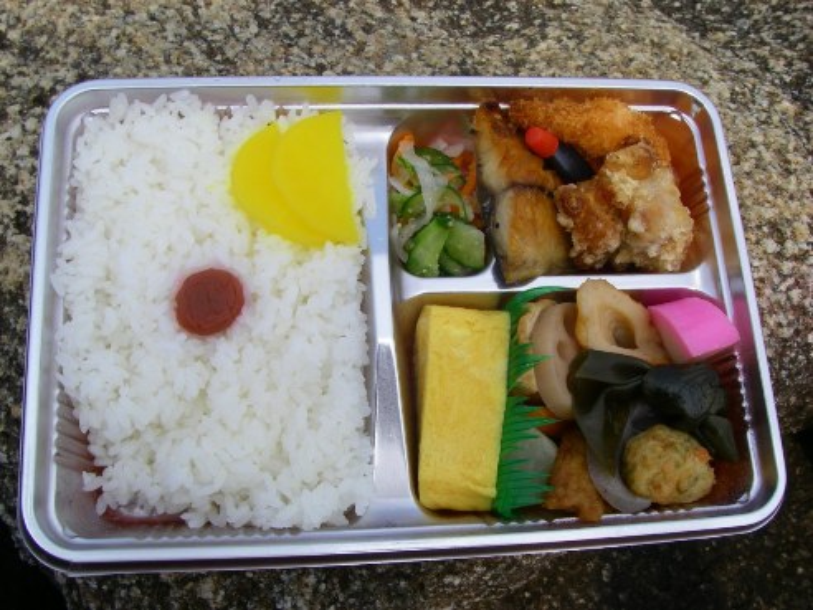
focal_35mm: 38
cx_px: 406
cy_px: 305
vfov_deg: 37.7
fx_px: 892
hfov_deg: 49.0
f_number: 6.6
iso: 64
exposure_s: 1/250
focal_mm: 6.3
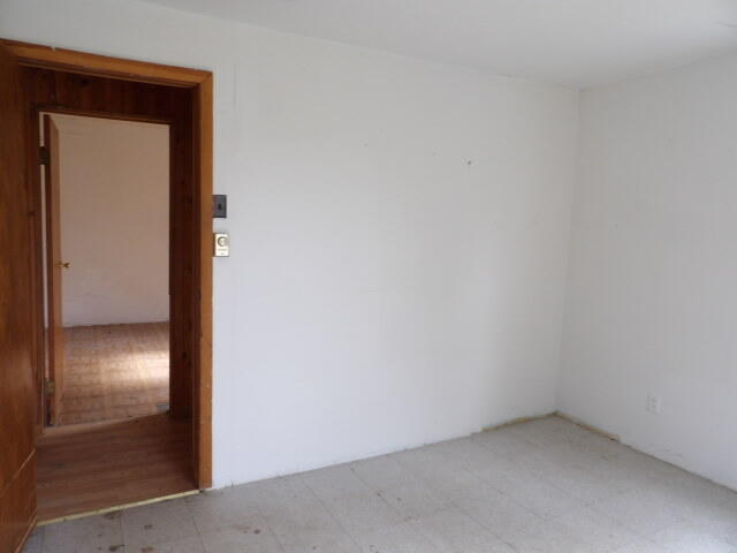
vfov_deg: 56.8
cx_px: 368
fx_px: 511
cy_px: 276
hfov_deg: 71.6
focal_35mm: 24
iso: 138
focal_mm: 4.3
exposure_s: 1/33
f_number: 3.2
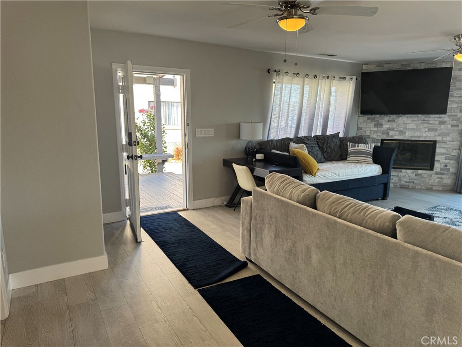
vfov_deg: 56.8
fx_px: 320
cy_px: 174
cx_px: 231
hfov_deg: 71.6
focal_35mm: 24
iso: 64
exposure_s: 1/121
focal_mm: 6.76
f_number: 1.78
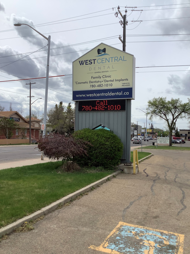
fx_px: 227
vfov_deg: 58.4
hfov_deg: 45.4
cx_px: 95
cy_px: 127
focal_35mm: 31
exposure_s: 1/2203
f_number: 2.4
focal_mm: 3.3
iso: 25
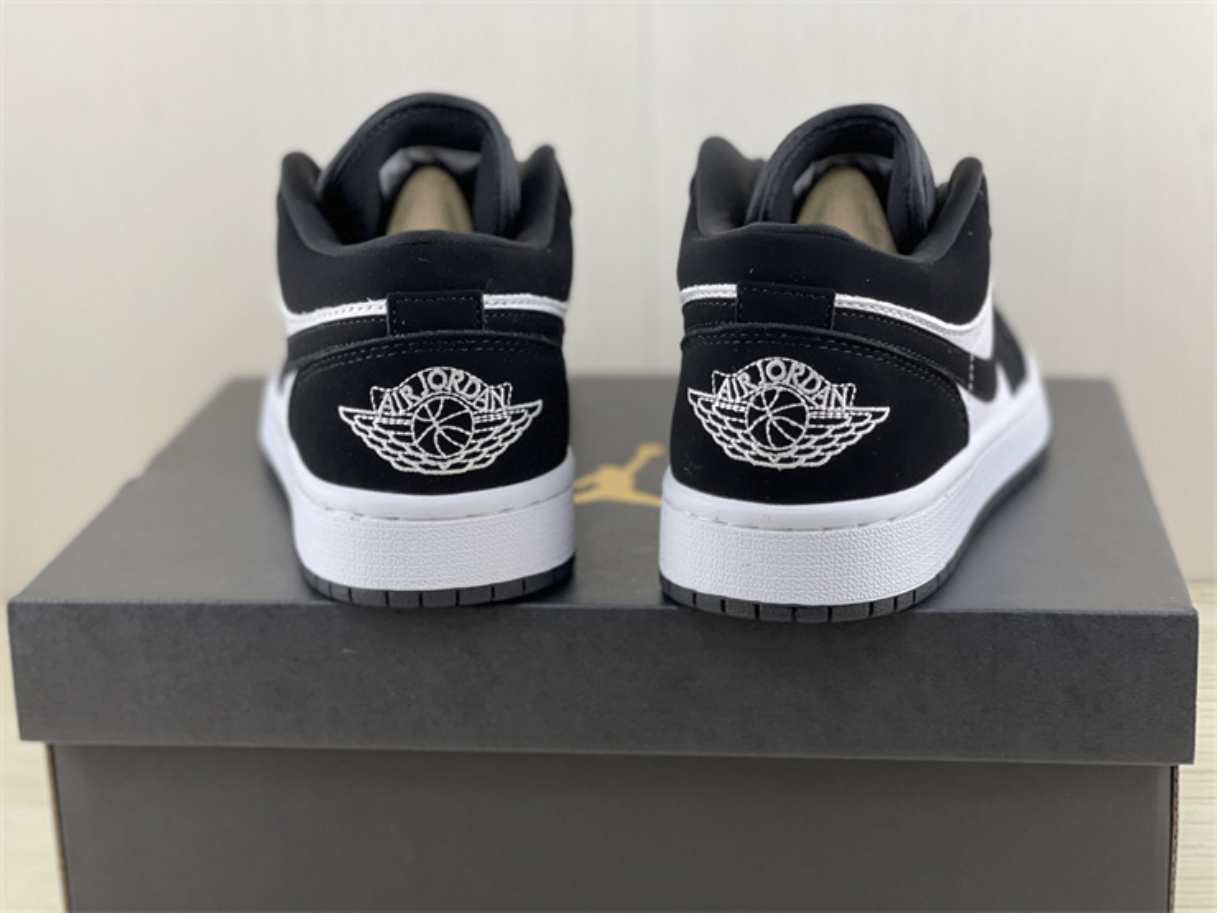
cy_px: 456
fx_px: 2250
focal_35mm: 64
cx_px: 608
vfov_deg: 22.9
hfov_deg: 30.3
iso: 200
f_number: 2.2
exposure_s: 1/100
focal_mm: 7.5
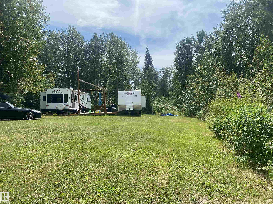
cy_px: 102
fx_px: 205
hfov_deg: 67.3
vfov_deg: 53.1
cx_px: 136
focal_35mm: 26
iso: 32
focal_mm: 4.25
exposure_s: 1/2688
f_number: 1.8
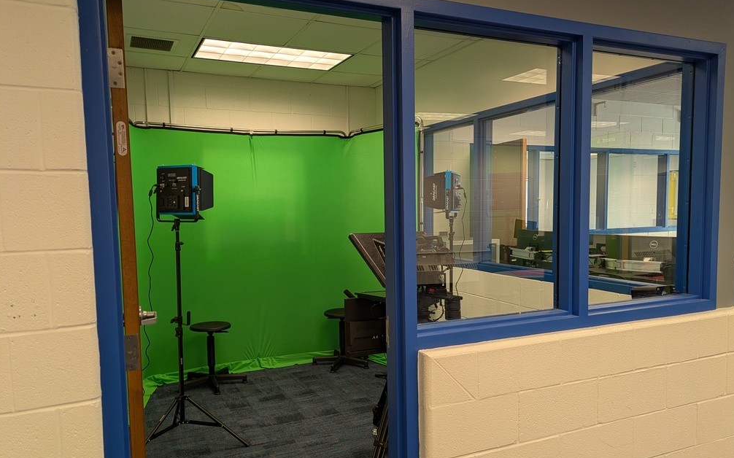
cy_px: 252
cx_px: 369
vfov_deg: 45.9
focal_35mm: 27
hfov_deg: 68.4
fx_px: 540
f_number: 1.89
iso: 97
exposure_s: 1/60
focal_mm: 5.43
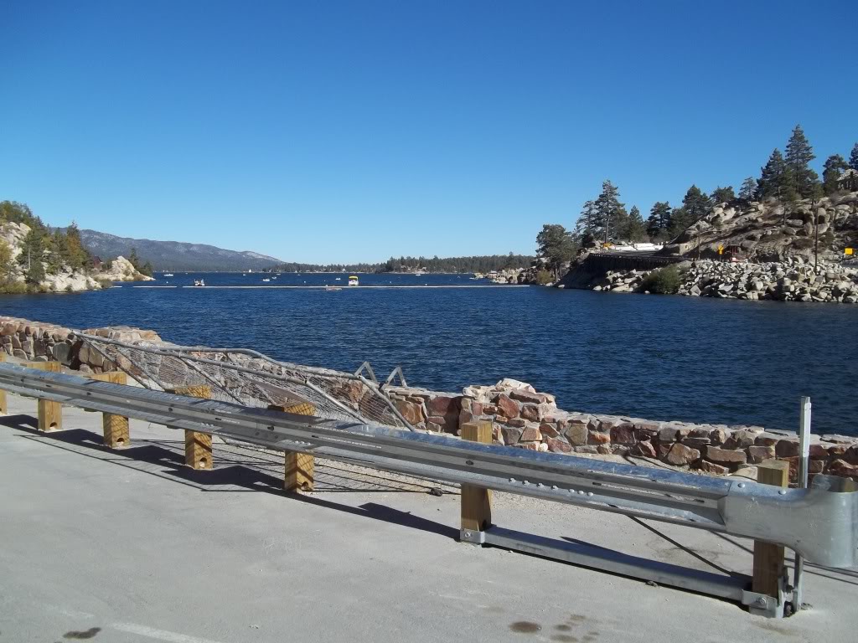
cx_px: 429
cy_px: 322
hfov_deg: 56.8
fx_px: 793
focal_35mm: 32
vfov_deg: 44.2
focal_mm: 5.7
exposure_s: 1/200
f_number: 8.8
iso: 64
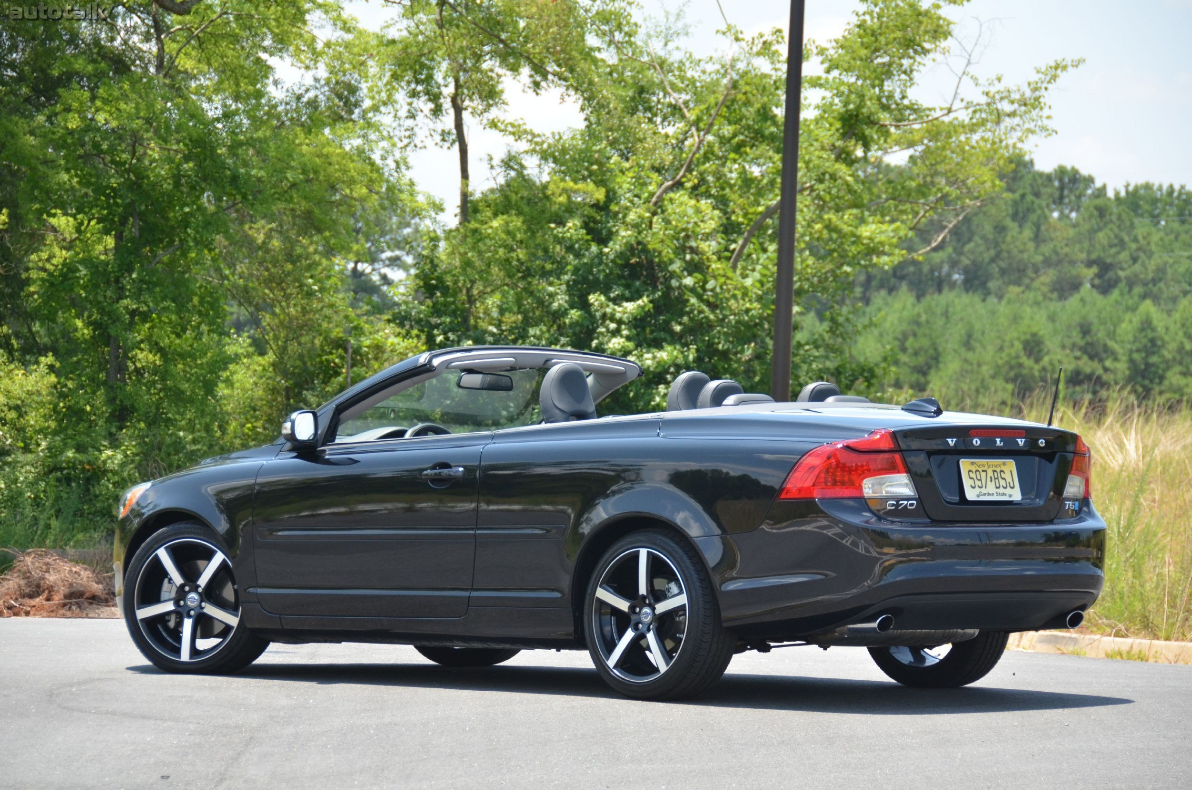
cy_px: 395
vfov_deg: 9.6
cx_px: 596
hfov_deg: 14.4
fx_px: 4709
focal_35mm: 142
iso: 500
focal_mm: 95
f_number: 5.3
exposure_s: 1/1000
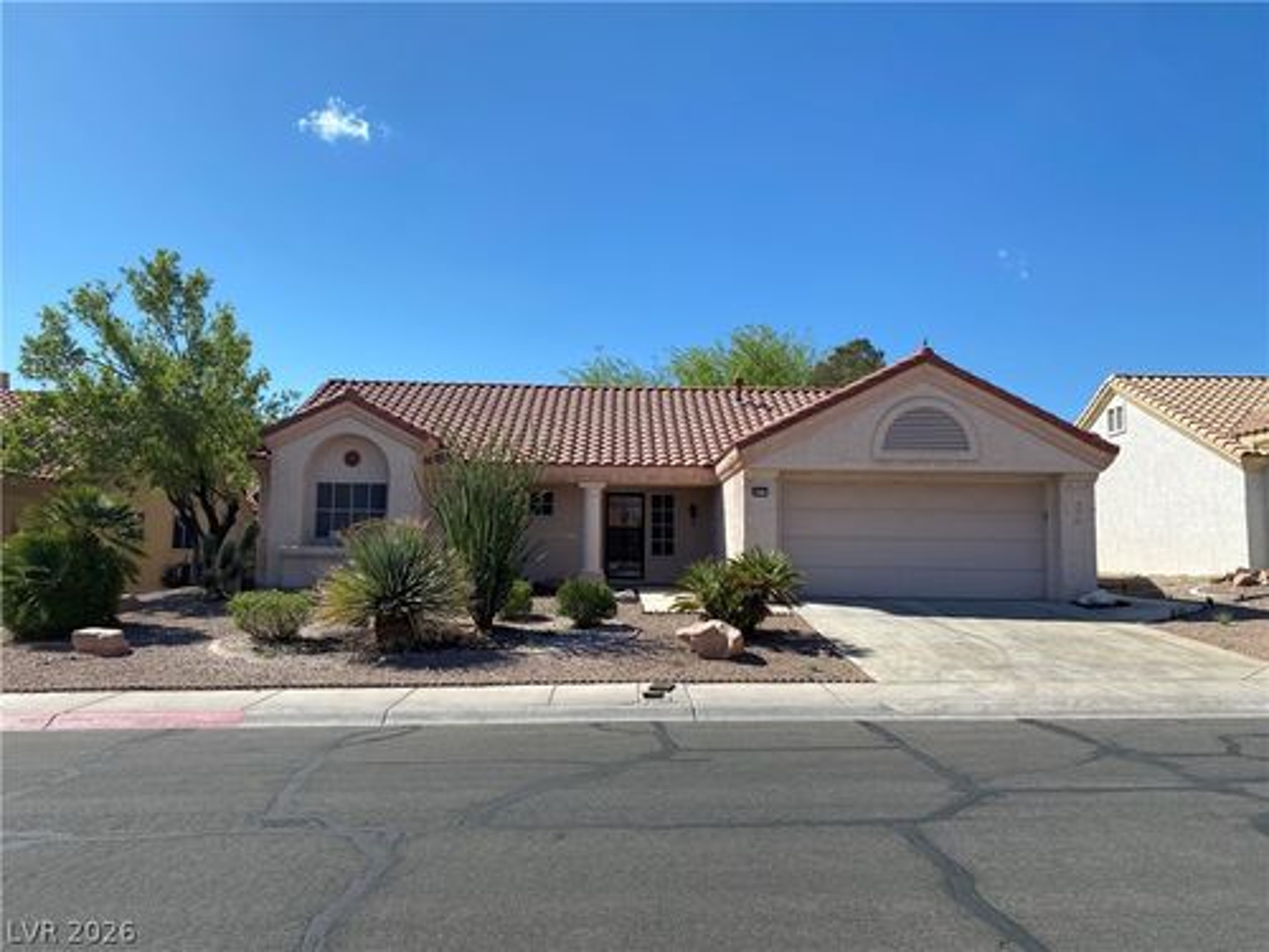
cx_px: 634
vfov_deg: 53.1
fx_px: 953
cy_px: 476
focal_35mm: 26
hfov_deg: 67.3
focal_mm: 4.25
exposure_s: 1/3205
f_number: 1.8
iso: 32
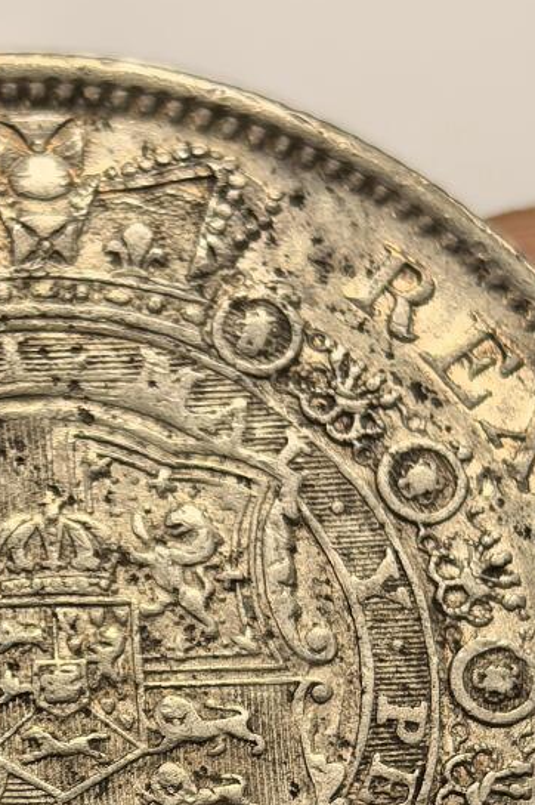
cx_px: 58
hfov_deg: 7.4
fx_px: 4151
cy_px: 767
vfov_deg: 11.0
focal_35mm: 186
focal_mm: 6.98
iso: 250
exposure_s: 1/100
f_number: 2
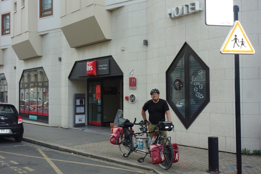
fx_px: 326
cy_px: 87
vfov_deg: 29.9
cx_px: 130
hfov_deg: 43.6
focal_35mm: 45
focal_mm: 16.59
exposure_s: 1/100
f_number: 4
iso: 125
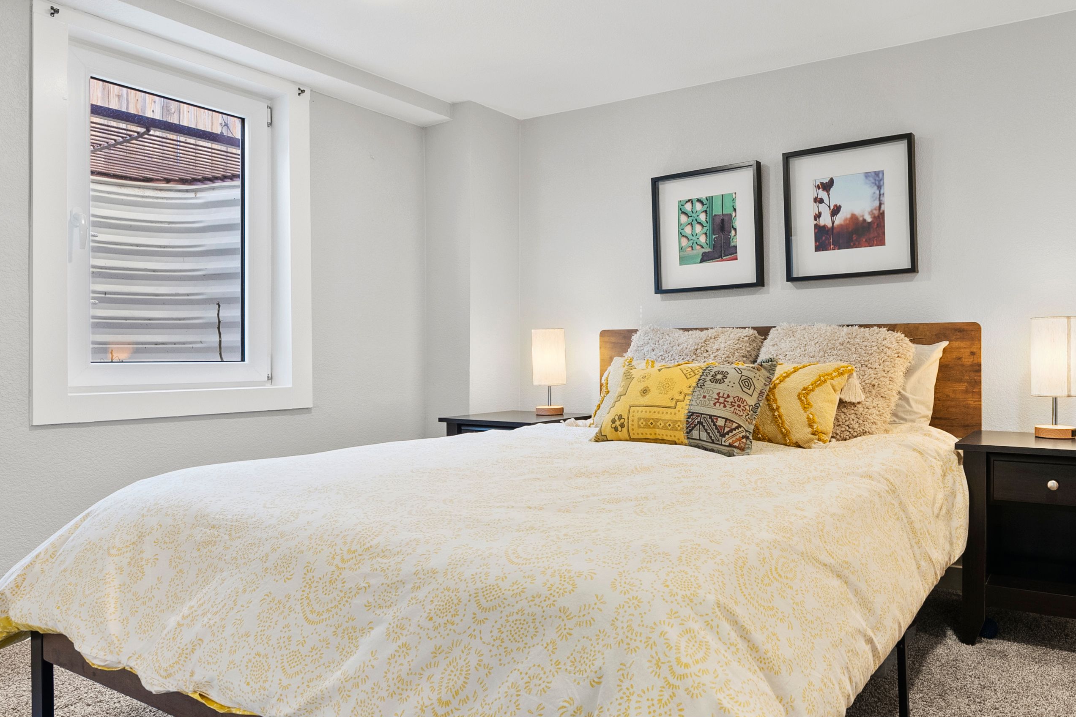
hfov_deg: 69.8
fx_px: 747
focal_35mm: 25
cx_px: 703
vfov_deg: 51.3
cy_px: 368
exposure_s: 1/1.25
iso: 500
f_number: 8
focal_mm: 15
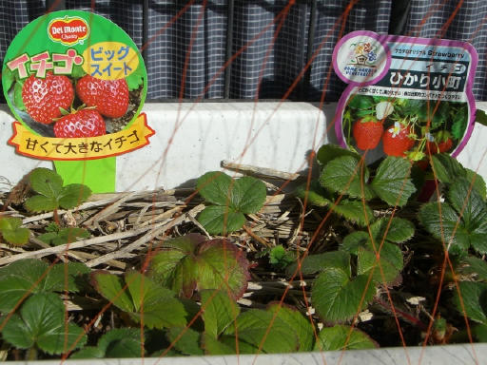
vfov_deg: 26.6
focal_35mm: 55
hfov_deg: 34.9
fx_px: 774
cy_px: 182
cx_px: 244
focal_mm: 9
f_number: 5.2
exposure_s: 1/800
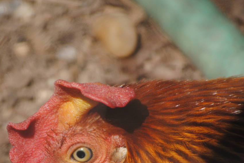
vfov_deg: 2.4
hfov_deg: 3.6
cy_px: 145
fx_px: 3861
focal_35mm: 569
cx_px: 73
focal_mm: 200
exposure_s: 1/500
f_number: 5.6
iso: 250
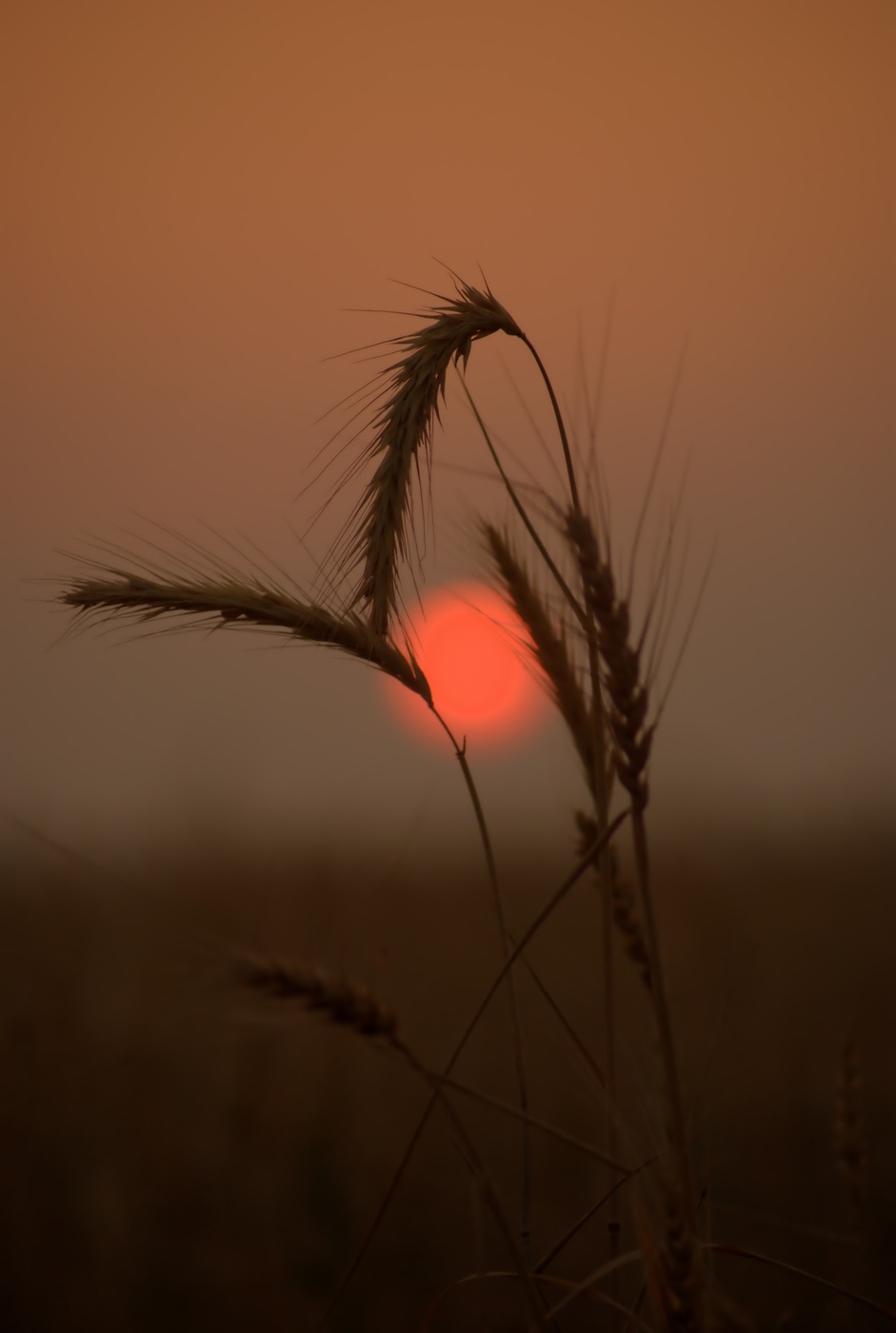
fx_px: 7795
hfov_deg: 6.6
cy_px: 666
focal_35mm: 210
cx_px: 448
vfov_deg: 9.8
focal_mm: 140
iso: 258
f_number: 4.5
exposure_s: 1/250
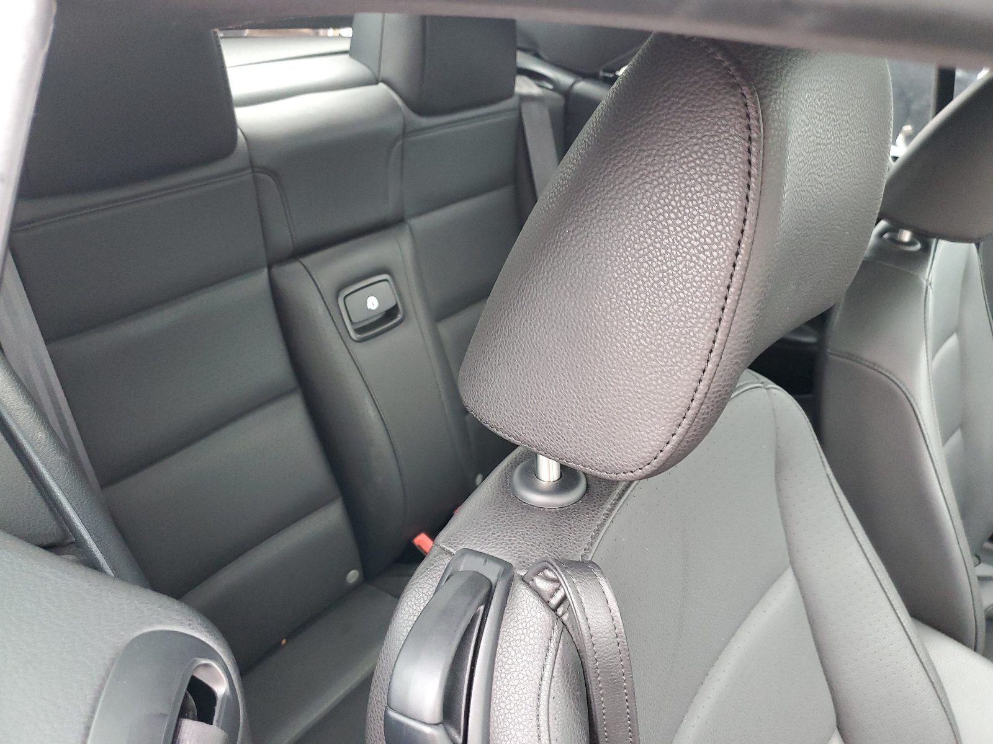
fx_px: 746
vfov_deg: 53.1
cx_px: 496
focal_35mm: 26
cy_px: 372
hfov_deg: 67.3
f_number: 1.5
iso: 251
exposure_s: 1/60.2
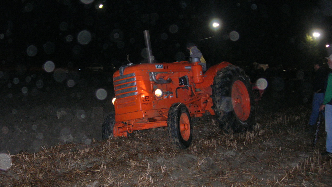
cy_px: 93
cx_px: 167
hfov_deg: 48.3
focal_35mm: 42
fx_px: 370
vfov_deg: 28.4
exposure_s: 1/60.1
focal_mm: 7.8
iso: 200
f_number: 2.8
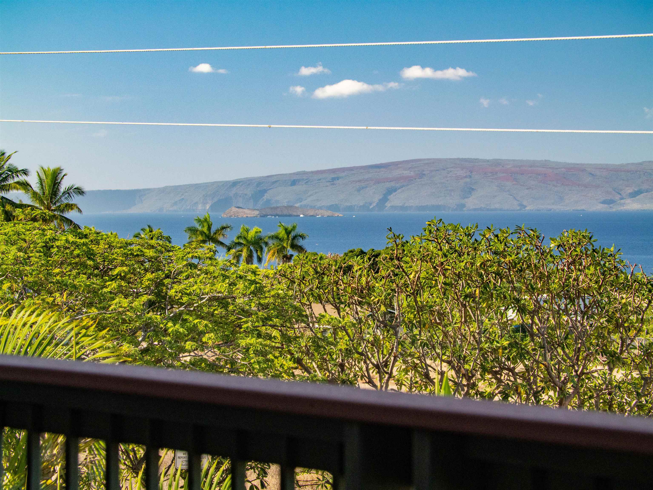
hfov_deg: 14.7
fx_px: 2529
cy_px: 245
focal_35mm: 134
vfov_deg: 11.1
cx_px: 326
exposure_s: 1/500
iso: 800
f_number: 8
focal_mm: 67
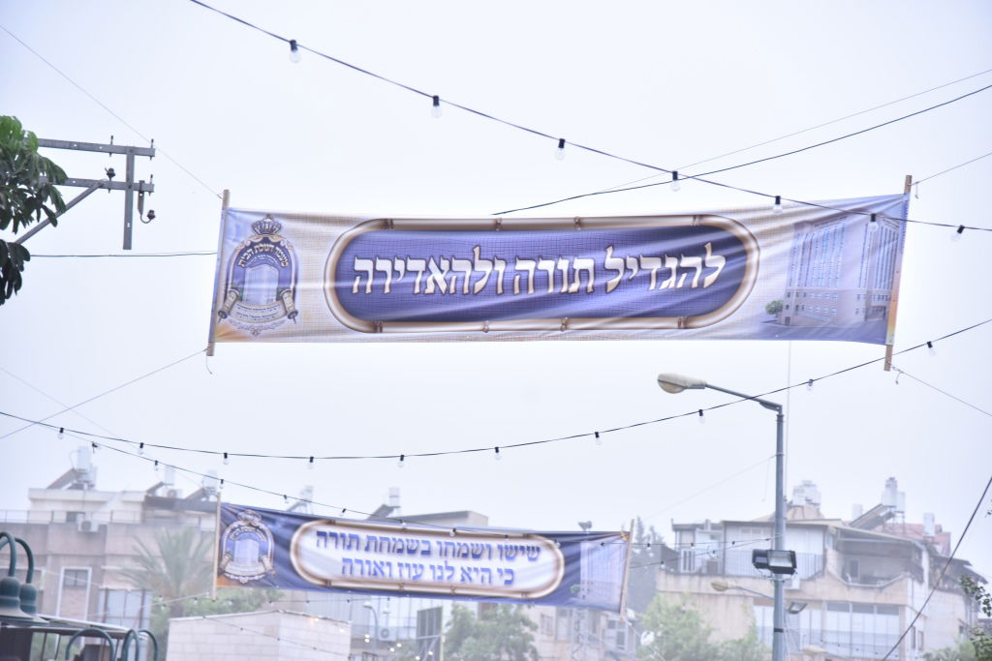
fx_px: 2535
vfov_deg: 14.9
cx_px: 496
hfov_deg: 22.1
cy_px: 330
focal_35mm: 92
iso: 1600
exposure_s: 1/250
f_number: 4
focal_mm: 92
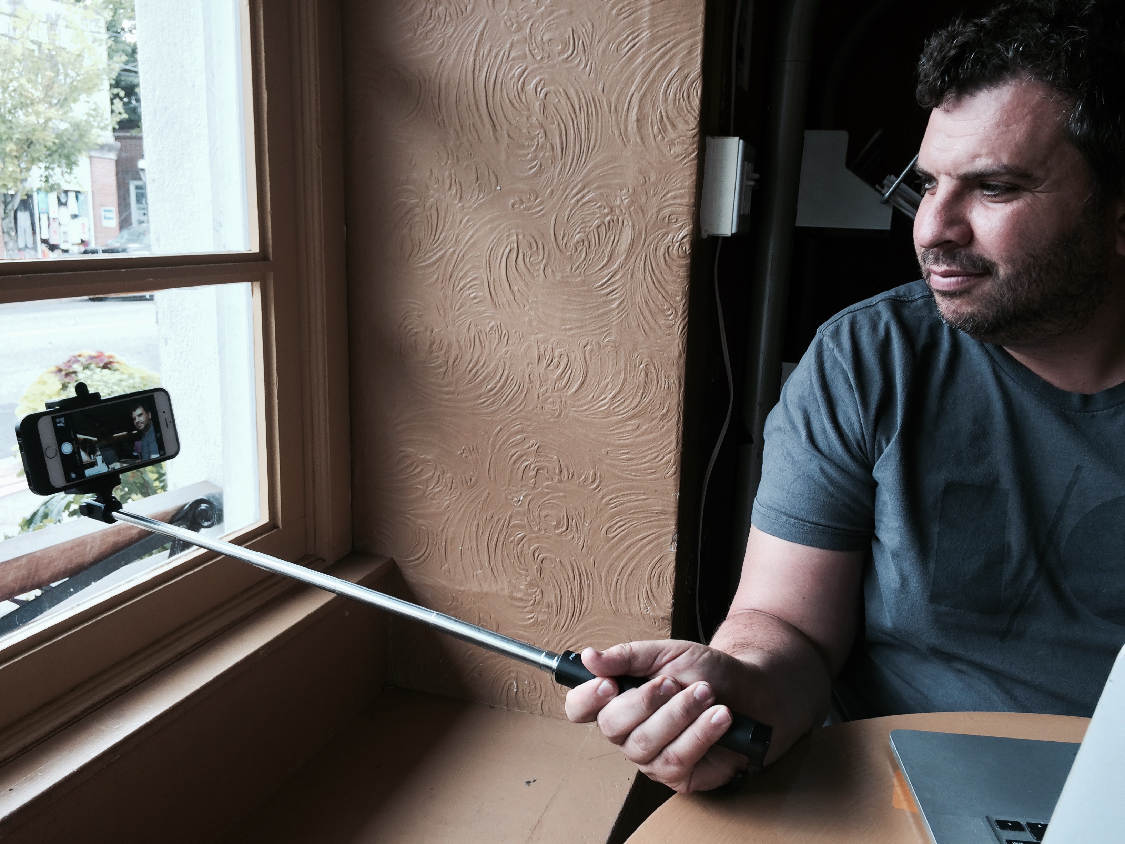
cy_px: 422
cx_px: 562
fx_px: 942
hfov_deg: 61.7
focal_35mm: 29
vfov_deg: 48.2
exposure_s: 1/40
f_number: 2.2
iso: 32
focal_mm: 4.15
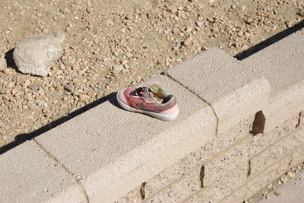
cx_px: 152
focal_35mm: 69
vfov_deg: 19.8
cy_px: 102
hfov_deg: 29.2
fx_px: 583
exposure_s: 1/400
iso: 100
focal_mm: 46
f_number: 10
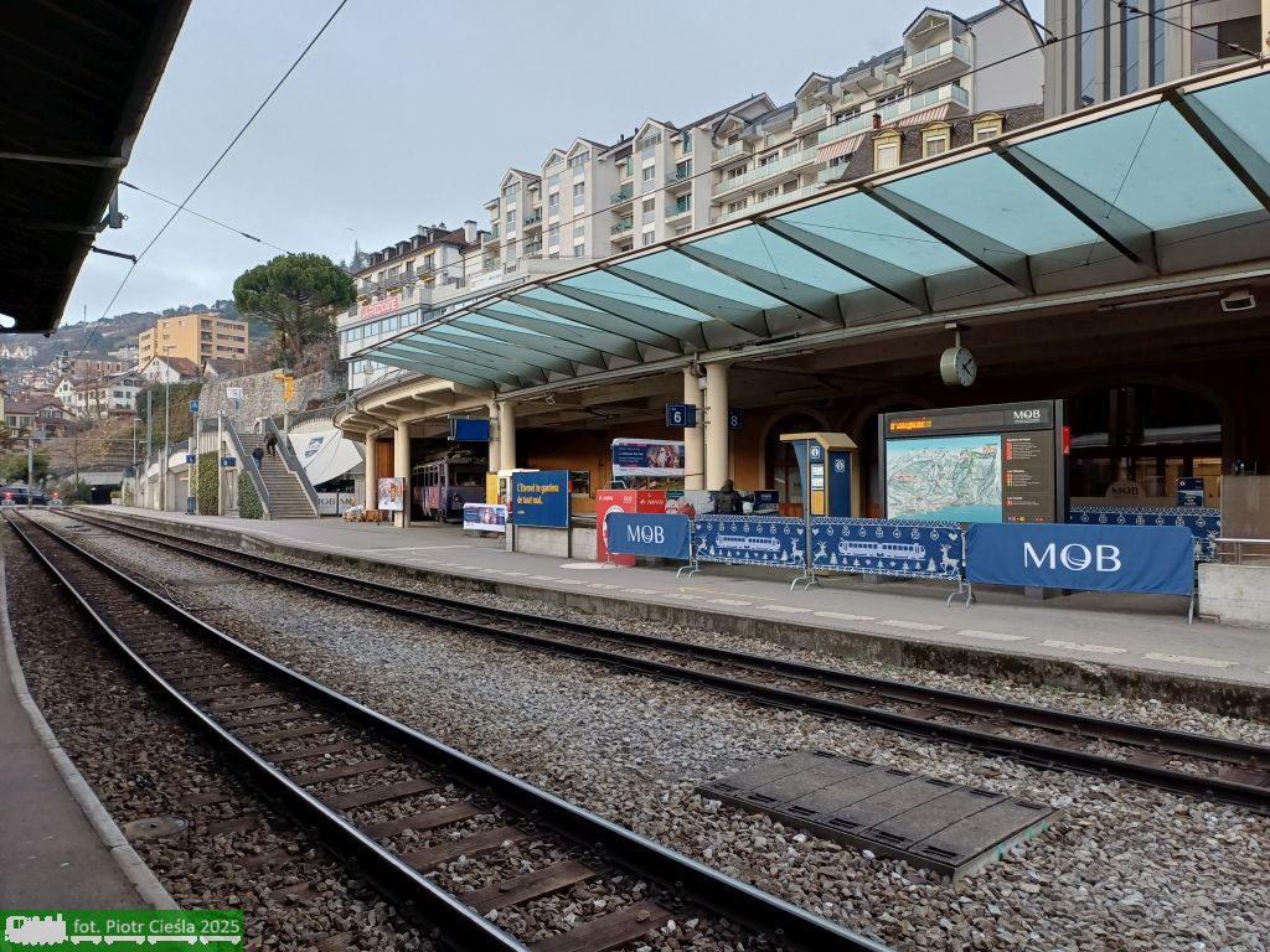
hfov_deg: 69.4
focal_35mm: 25
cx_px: 635
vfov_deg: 54.9
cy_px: 476
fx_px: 917
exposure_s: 1/100
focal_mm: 4.65
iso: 100
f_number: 1.8
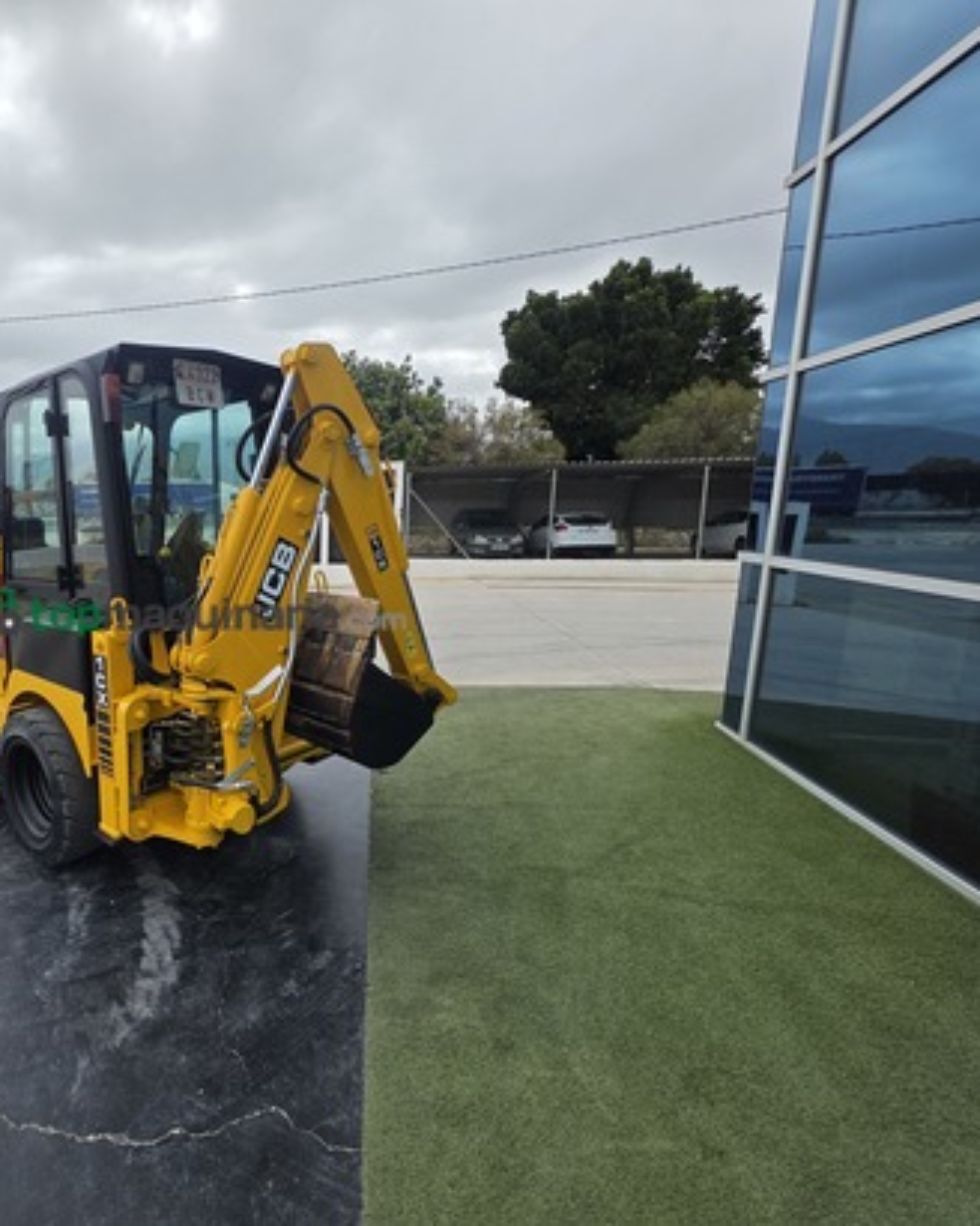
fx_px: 616
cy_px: 613
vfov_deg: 89.6
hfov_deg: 68.9
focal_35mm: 17
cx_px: 184
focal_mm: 2.2
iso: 40
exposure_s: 1/1476
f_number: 1.9
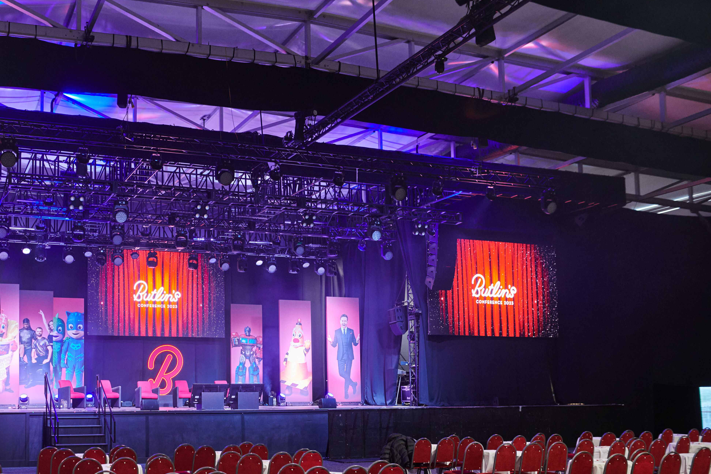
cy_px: 346
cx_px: 165
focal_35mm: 37
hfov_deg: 49.5
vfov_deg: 35.3
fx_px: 731
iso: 800
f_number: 2.8
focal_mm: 24
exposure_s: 1/80
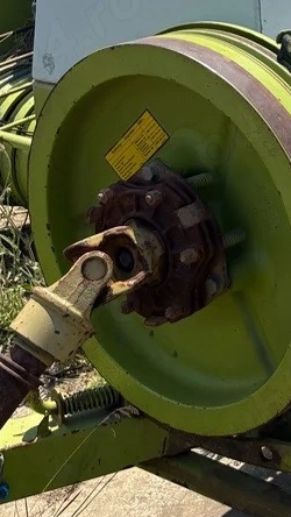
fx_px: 1165
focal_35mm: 85
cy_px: 123
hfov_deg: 13.6
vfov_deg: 24.7
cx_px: 395
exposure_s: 1/3623
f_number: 1.6
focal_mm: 5.96
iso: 50
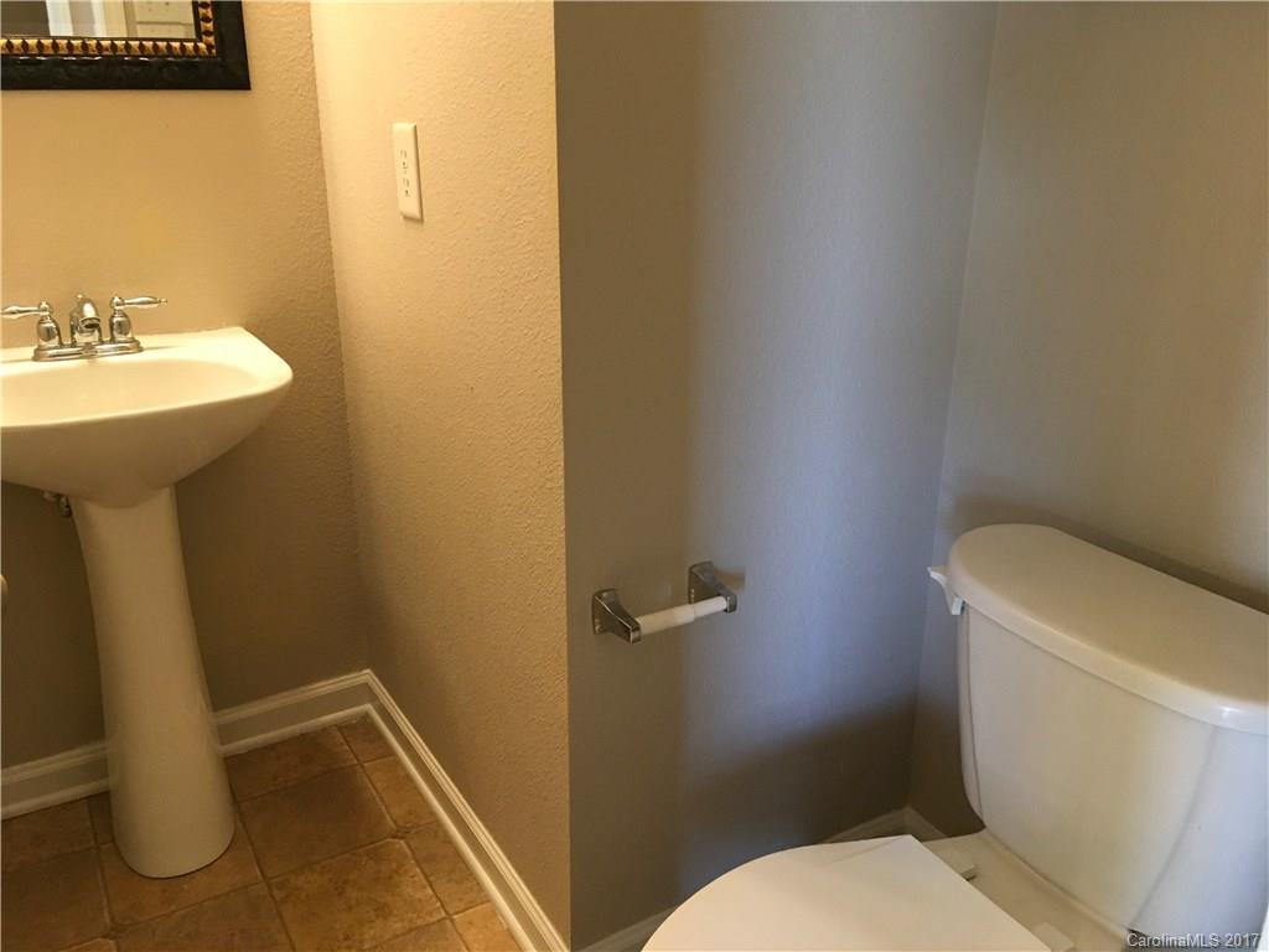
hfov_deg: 61.7
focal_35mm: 29
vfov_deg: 48.2
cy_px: 476
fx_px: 1063
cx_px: 634
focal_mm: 4.15
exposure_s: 1/30
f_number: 2.2
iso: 125
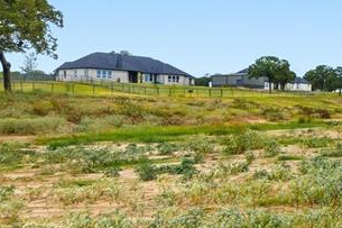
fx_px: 446
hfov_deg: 28.2
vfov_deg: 28.6
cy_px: 112
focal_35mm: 47
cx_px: 509
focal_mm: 14
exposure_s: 1/1600
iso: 100
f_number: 9
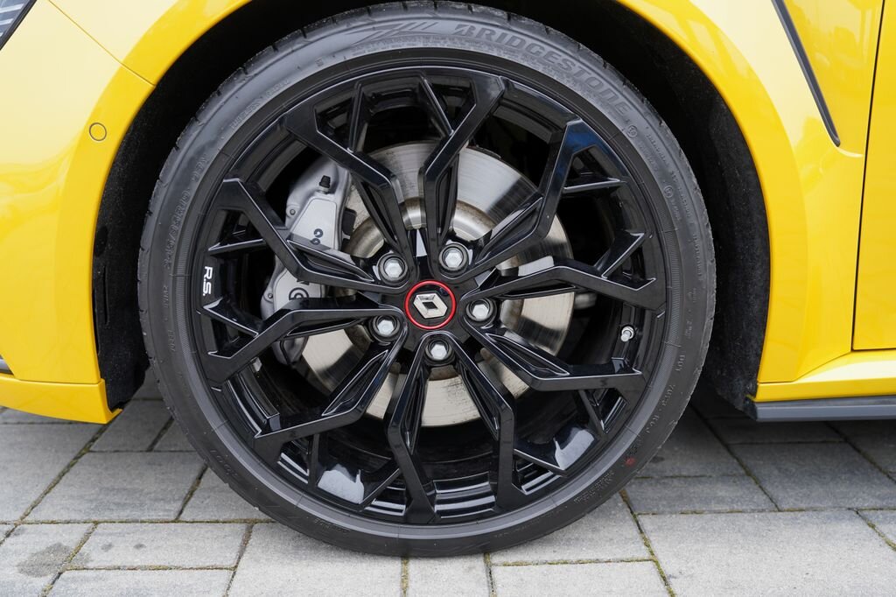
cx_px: 448
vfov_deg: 43.6
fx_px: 746
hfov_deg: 61.9
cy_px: 298
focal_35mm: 30
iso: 125
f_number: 2.8
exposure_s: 1/30
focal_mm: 30
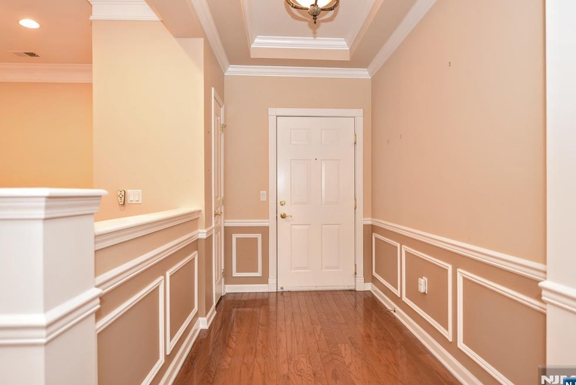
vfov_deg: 57.3
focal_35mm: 22
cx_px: 297
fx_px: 352
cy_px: 192
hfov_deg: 78.5
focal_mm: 21
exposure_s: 1/60
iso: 800
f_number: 2.8
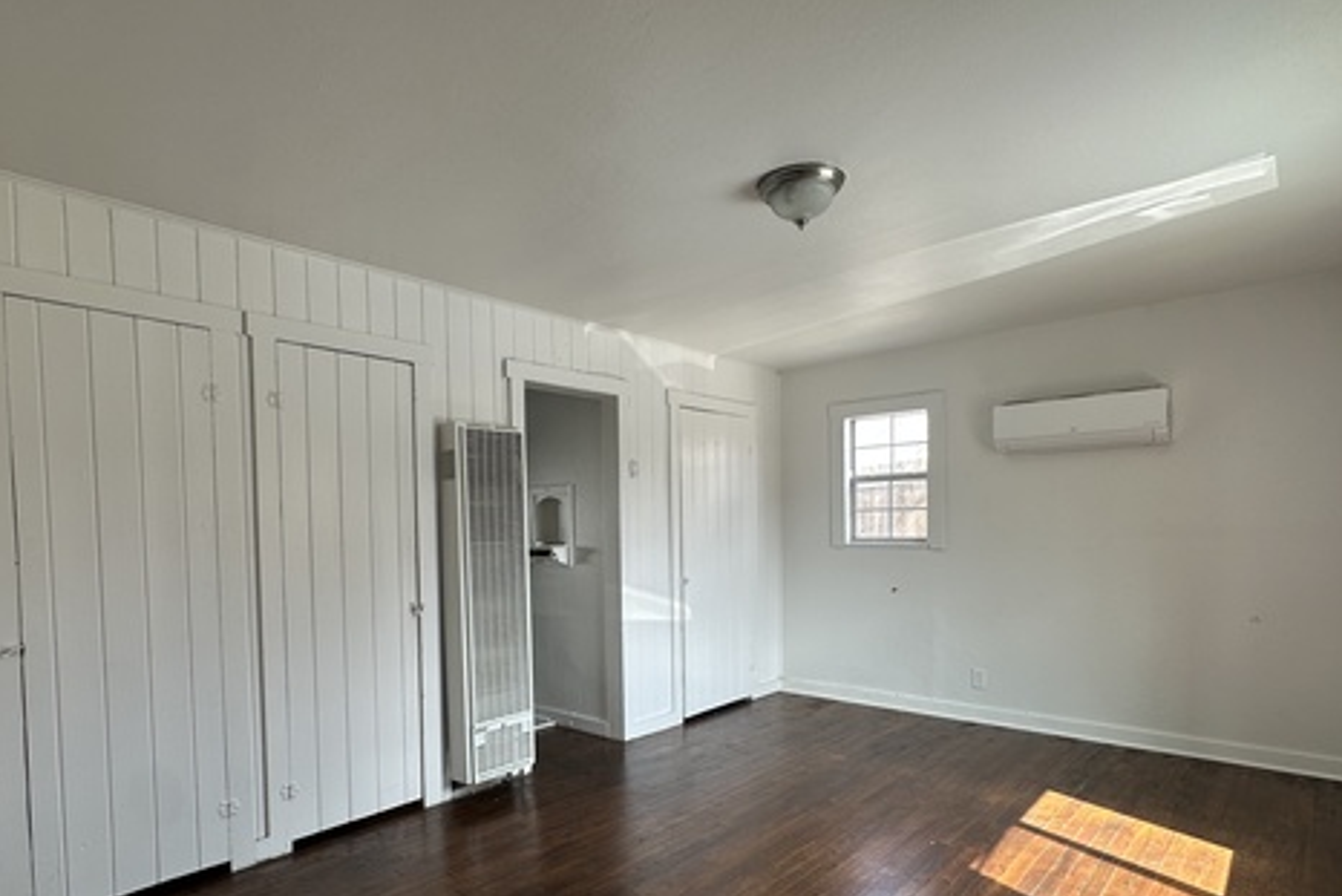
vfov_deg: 61.3
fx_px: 746
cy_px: 550
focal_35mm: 20
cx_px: 611
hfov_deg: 83.8
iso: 50
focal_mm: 2.22
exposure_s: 1/99
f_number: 2.2
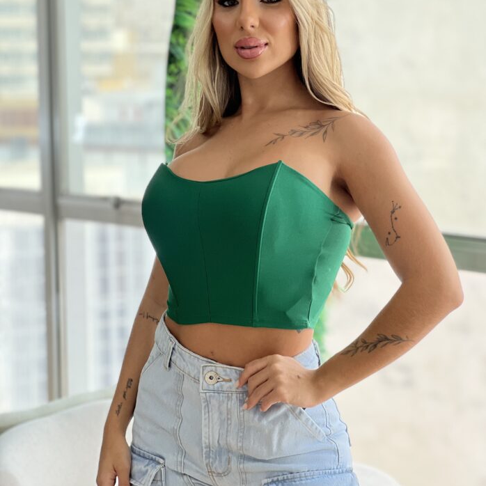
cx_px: 243
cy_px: 212
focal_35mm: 91
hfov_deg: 19.1
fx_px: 1445
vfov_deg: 19.1
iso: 80
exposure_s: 1/120
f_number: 2.8
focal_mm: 9
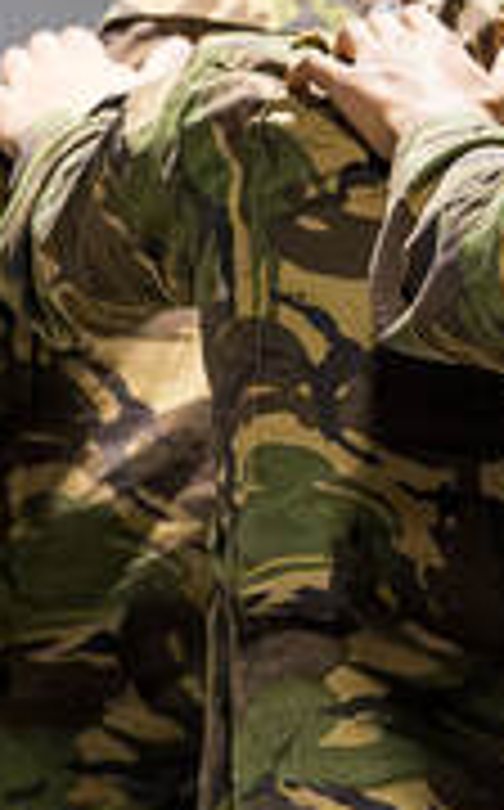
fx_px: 23878
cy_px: 1024
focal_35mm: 1083
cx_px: 612
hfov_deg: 1.2
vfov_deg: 1.9
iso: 10000
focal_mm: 153
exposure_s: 1/500
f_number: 2.8
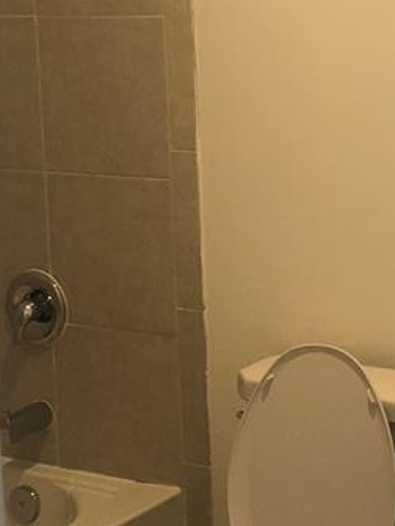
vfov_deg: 19.6
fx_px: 1521
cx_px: 345
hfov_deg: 14.7
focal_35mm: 100
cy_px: 202
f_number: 1.8
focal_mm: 4
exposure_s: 1/24
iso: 40
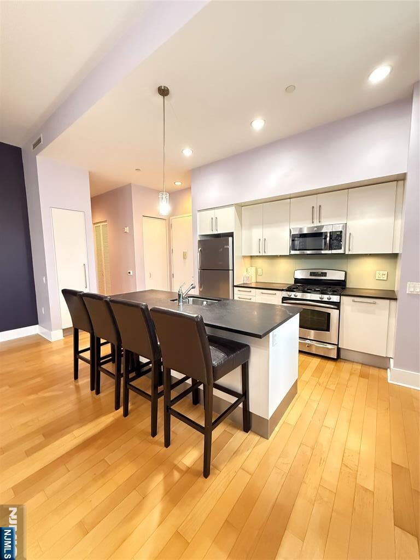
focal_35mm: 14
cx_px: 210
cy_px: 280
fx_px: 226
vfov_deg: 102.1
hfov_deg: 85.7
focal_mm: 2.22
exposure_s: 1/40
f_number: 2.2
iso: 1250
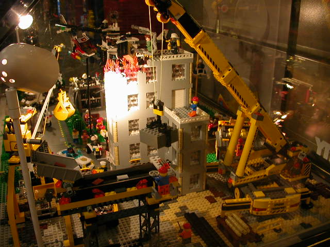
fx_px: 353
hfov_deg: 50.1
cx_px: 165
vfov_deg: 38.7
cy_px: 124
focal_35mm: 37
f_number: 2.7
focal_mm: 5.6
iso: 100
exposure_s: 1/34.2
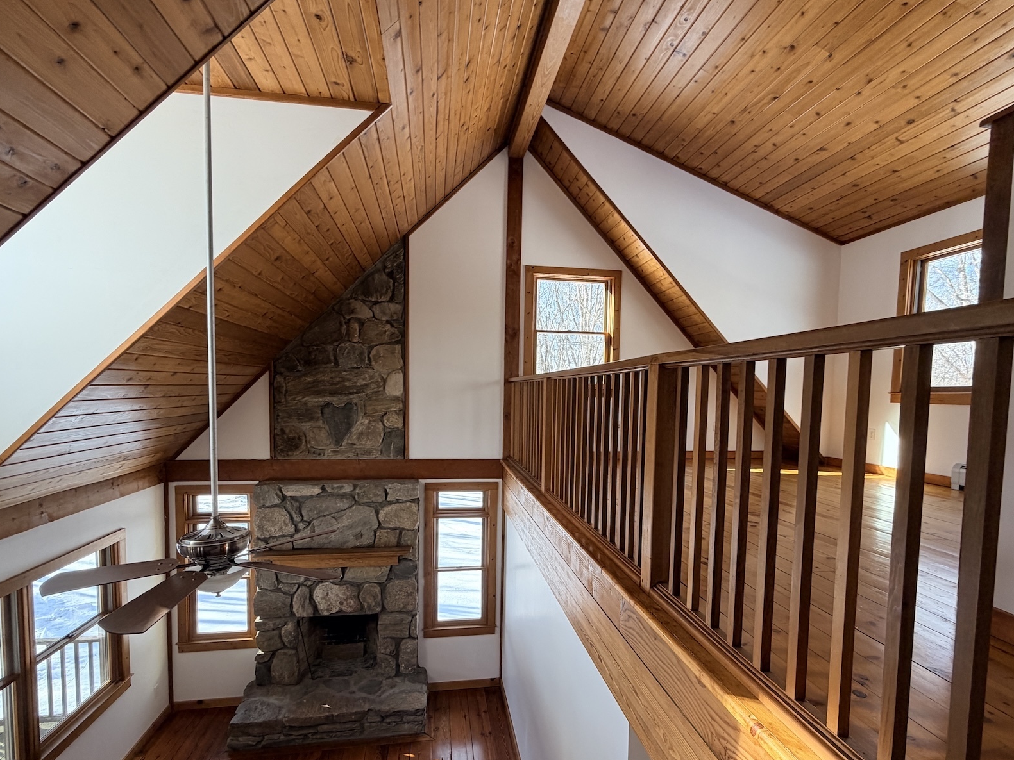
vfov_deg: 74.5
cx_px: 514
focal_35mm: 17
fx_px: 498
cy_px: 420
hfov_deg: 91.0
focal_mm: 2.22
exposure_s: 1/121
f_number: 2.2
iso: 100
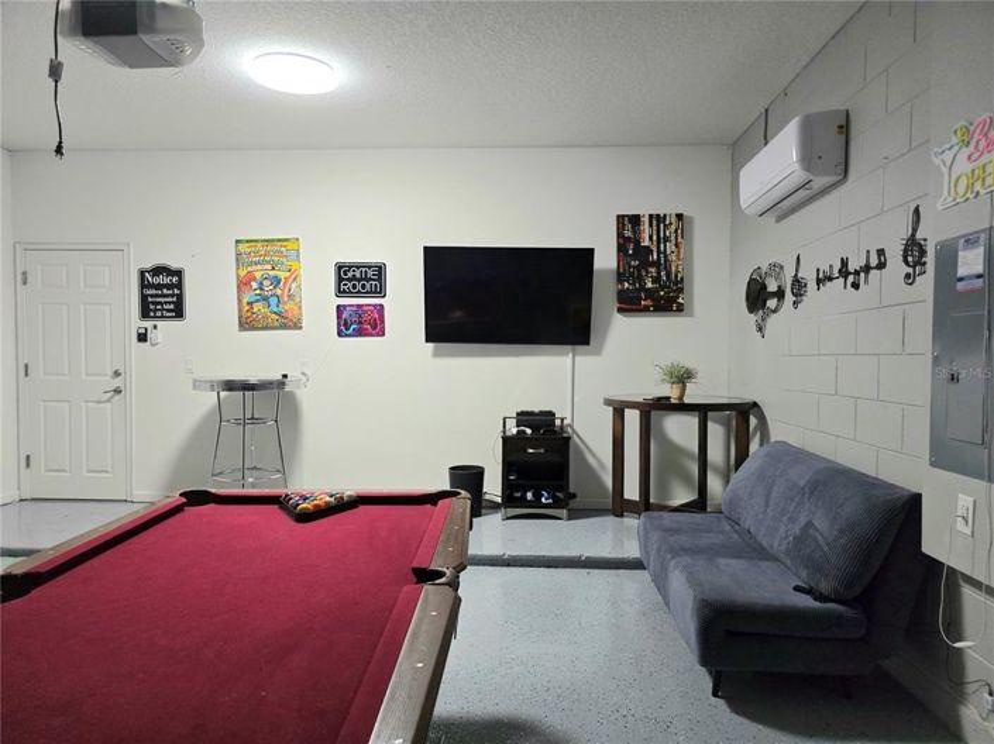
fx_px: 660
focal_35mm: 23
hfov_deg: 74.0
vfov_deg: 58.8
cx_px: 497
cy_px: 372
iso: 500
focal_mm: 6.3
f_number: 1.7
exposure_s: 1/120
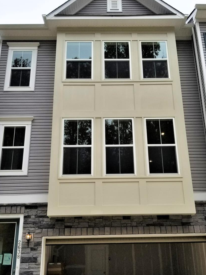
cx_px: 108
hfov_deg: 39.7
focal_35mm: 36
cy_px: 150
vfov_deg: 51.3
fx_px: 286
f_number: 1.7
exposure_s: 1/1548
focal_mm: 4.3
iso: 50
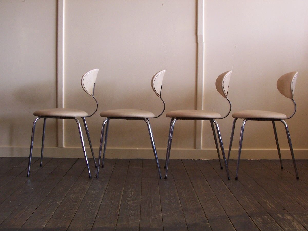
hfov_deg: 38.2
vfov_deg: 29.1
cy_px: 116
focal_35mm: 50
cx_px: 154
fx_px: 445
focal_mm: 8.6
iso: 140
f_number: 3.4
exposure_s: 1/8
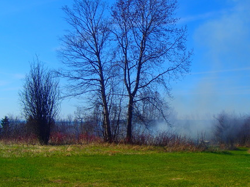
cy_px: 89
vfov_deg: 30.8
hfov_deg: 40.4
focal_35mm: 47
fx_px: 339
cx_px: 137
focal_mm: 7.28
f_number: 13
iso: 100
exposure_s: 1/125
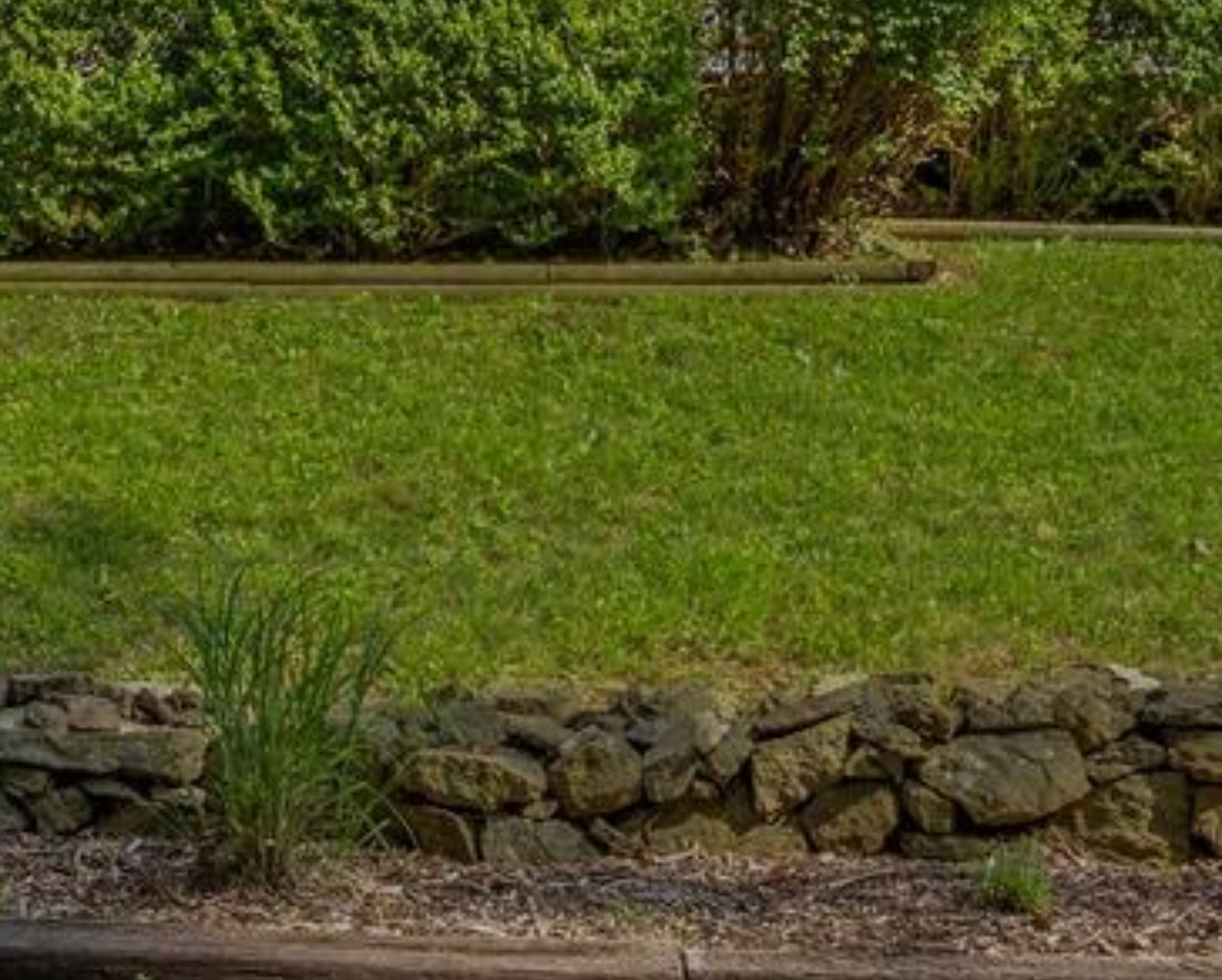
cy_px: -618
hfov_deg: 21.5
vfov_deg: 15.5
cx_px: 658
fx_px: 3222
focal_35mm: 89
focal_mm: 24
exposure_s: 1/320
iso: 500
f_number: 8
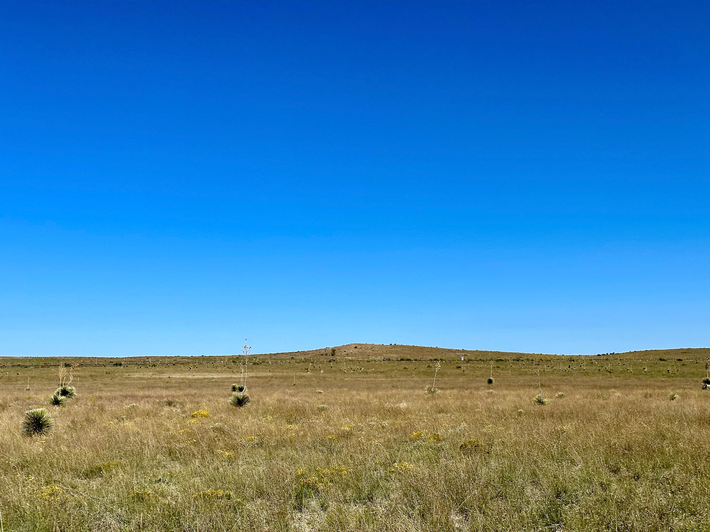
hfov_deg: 39.7
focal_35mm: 48
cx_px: 355
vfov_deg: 30.3
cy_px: 266
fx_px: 985
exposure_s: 1/8197
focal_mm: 6.86
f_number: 1.78
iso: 64
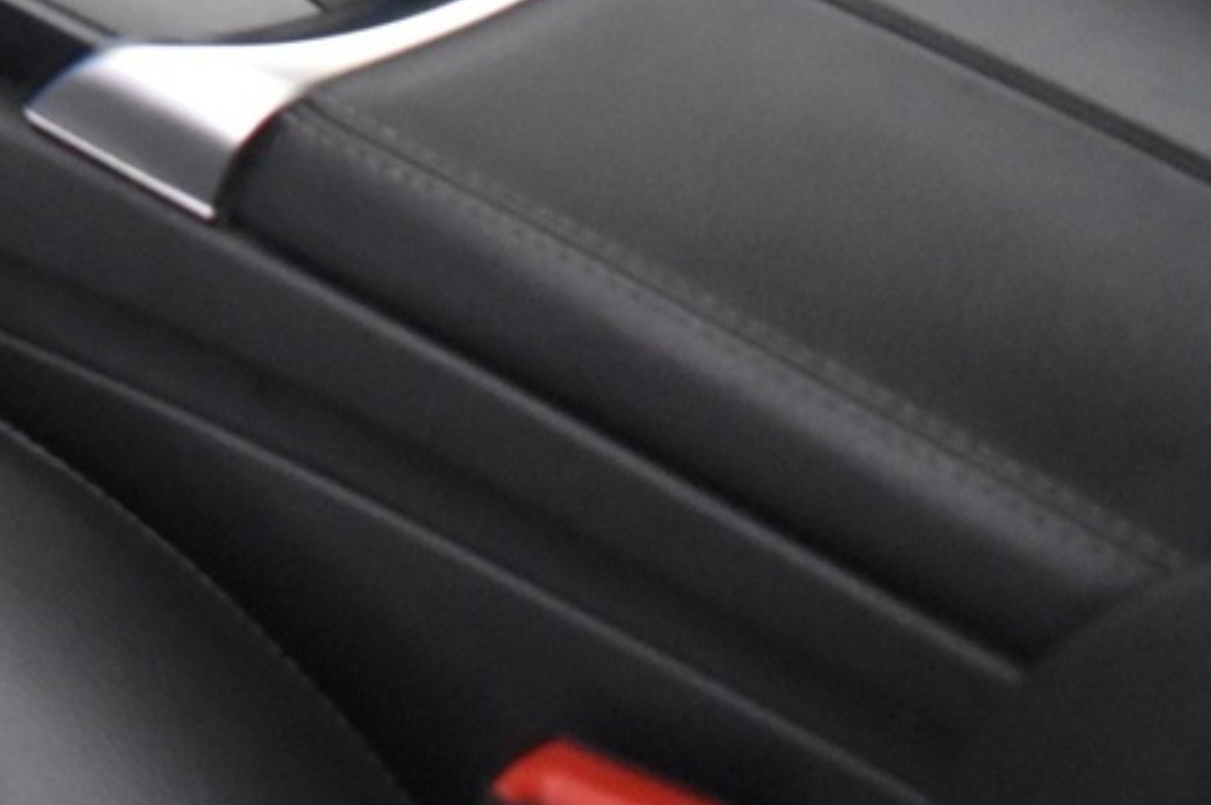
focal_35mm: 104
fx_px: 3496
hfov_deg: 17.1
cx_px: -765
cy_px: -722
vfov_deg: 11.9
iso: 3200
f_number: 3.5
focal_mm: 18
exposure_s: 1/20
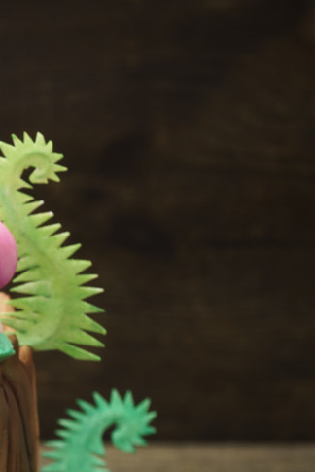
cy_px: 169
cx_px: -340
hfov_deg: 3.6
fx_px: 4980
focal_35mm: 380
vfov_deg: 5.4
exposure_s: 1/125
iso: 100
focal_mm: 90
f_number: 8
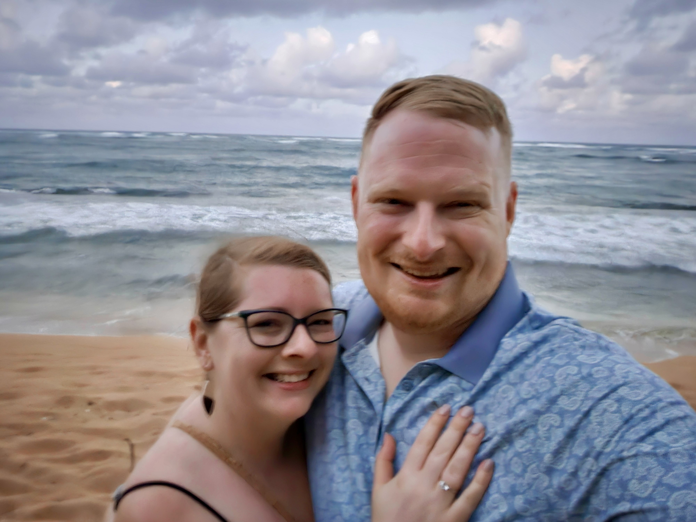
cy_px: 261
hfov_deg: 69.4
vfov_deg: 54.9
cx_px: 348
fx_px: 503
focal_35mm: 25
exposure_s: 1/5.11
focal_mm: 3.3
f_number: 2.2
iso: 1600
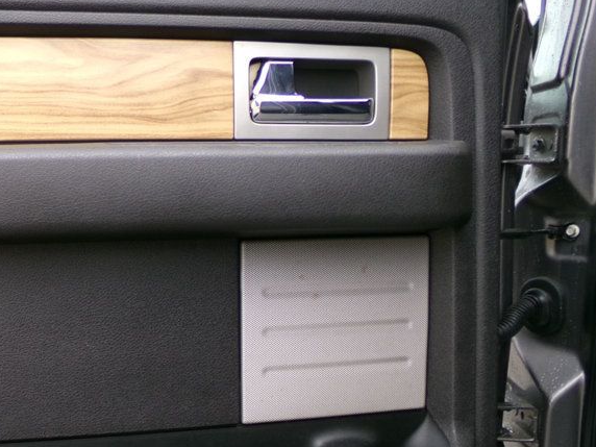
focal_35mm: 43
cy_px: 290
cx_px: 162
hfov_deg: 42.7
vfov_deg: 33.4
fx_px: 740
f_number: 3.7
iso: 130
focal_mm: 4.3
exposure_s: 1/34
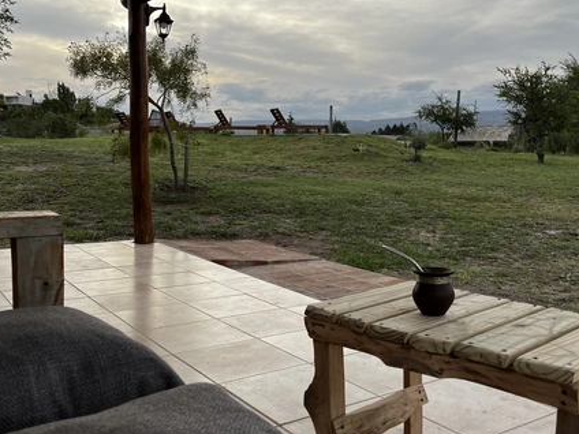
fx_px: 452
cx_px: 291
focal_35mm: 27
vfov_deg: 51.4
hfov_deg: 65.3
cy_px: 216
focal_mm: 5.1
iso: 50
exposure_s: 1/1441
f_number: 1.6
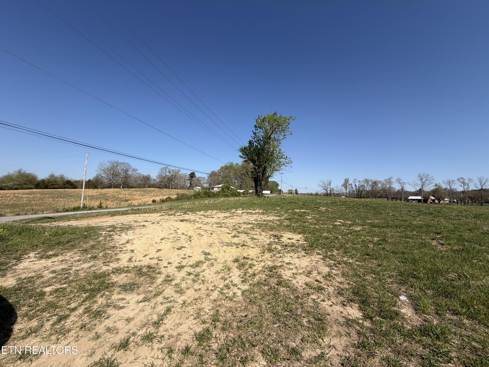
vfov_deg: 85.7
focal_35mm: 14
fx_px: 198
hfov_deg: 102.1
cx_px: 244
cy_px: 184
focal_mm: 2.22
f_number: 2.2
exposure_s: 1/1001
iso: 20
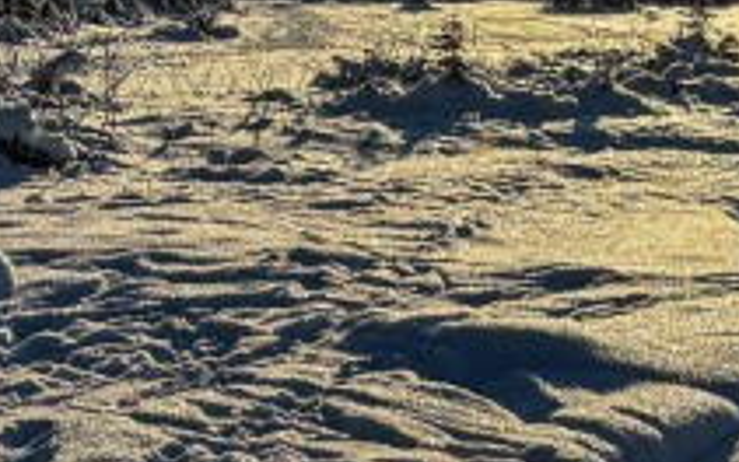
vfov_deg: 9.6
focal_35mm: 134
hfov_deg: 14.3
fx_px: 2699
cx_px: 1198
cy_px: 630
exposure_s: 1/11000
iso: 50
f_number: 1.6
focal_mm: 5.96
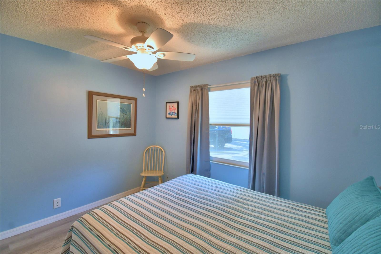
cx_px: 190
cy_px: 127
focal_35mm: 15
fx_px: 159
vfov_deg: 77.3
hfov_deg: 100.4
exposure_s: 1/40
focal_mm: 10
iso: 400
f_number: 4.5
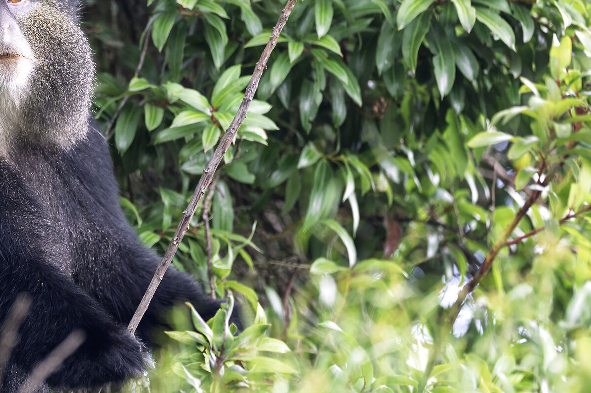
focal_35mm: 1007
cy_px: 229
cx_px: 2
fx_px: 16526
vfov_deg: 1.4
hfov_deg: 2.0
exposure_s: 1/1250
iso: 3200
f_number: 4
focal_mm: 500
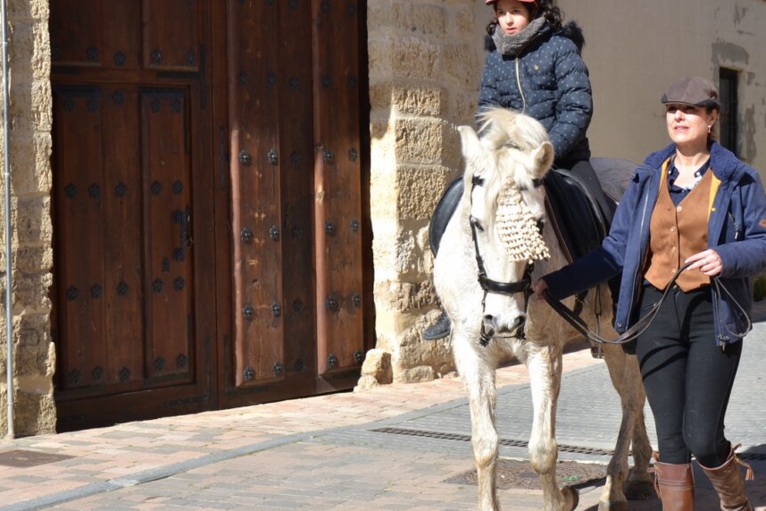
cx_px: 371
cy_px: 226
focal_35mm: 85
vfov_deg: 16.1
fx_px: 1808
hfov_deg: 23.9
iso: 100
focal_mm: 38
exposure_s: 1/250
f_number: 8
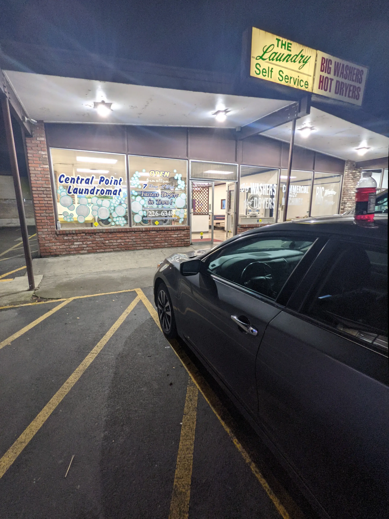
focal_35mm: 16
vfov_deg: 94.5
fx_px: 240
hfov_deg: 78.1
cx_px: 194
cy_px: 260
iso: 77
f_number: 2.2
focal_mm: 2.22
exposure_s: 1/24
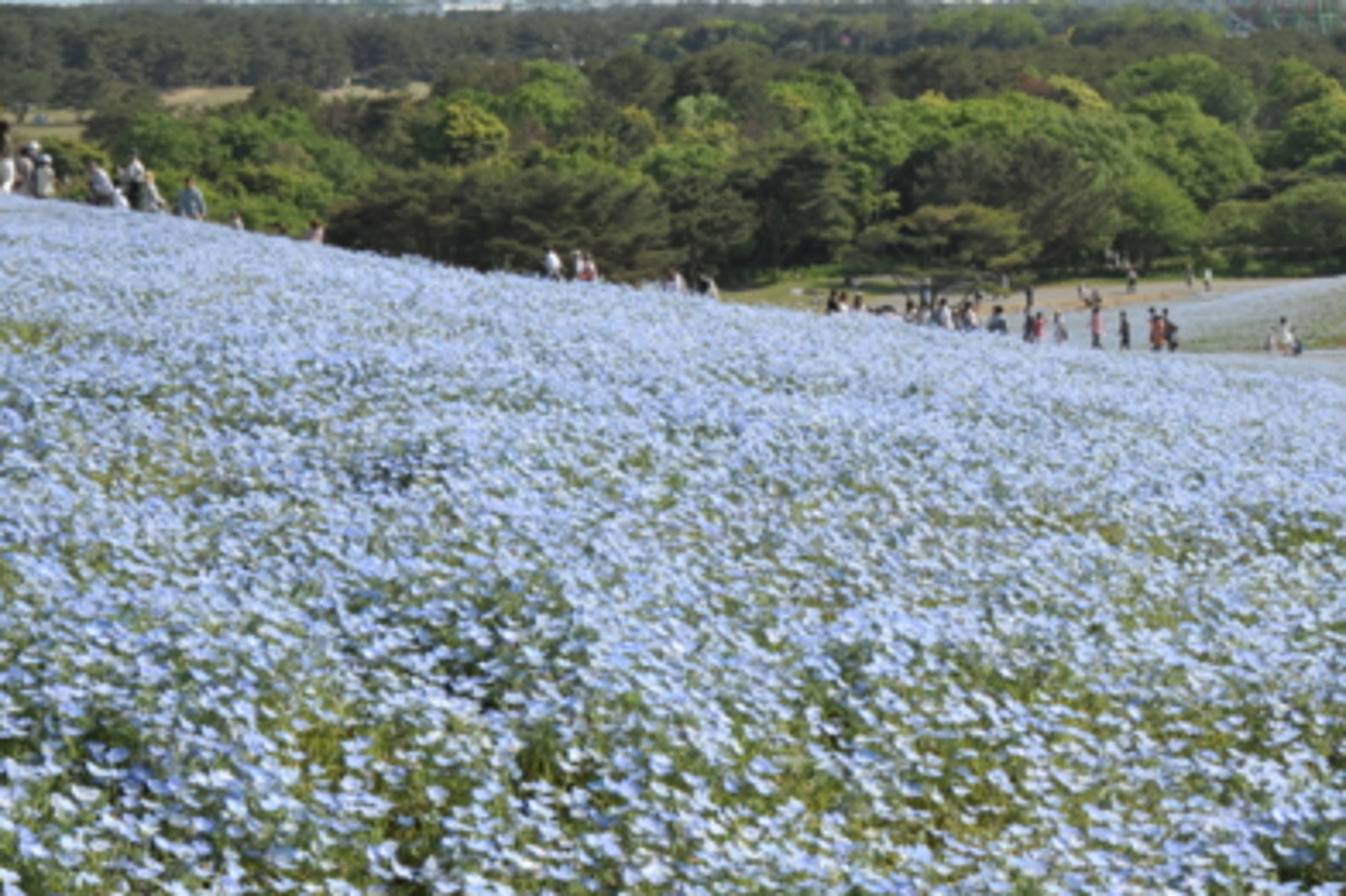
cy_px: 402
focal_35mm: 98
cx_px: 889
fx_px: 3662
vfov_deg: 13.9
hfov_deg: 20.8
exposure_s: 1/320
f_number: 13
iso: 200
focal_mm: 48
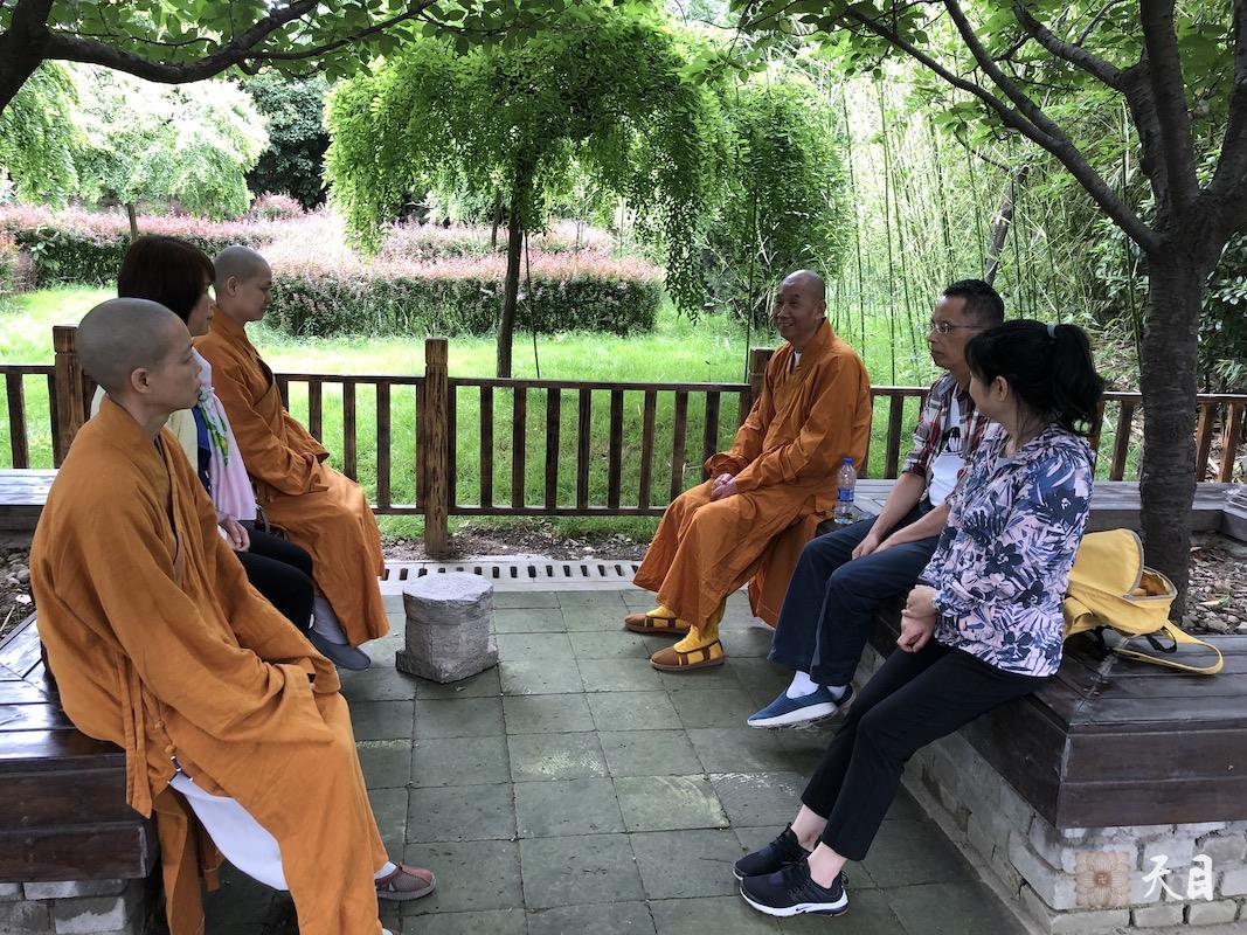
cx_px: 624
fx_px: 1009
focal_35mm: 28
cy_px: 468
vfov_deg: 49.7
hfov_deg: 63.4
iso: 25
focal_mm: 3.99
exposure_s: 1/40
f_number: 1.8
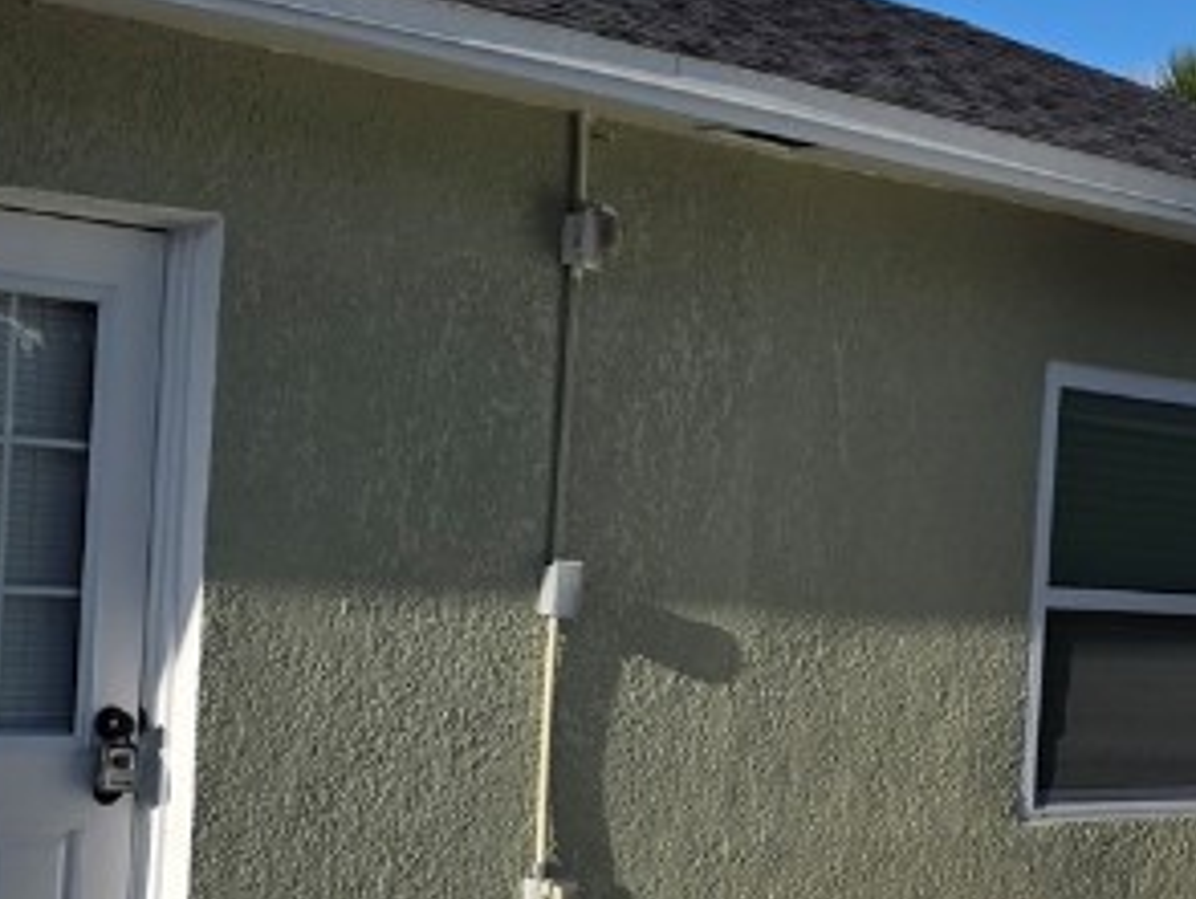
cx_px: 980
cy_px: 643
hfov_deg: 24.0
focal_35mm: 80
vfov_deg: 18.4
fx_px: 2766
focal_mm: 6.3
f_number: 1.7
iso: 64
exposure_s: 1/7944
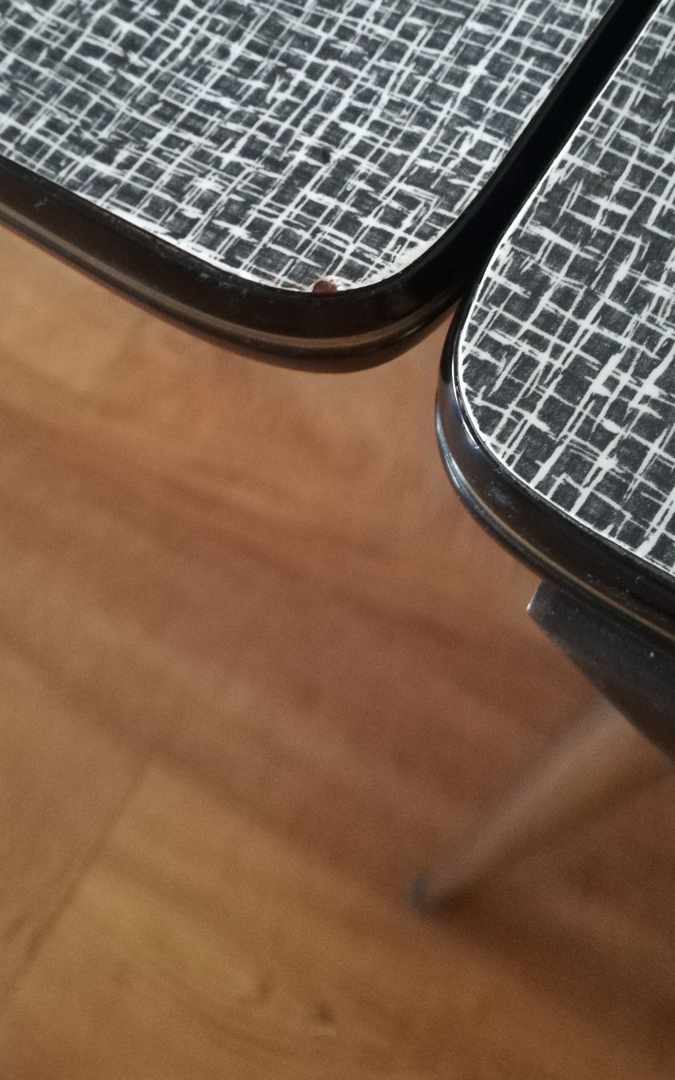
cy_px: 284
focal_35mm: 42
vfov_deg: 45.7
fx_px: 1236
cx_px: 360
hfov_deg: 30.5
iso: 1600
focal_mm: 3.83
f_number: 2.2
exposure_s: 1/14.3
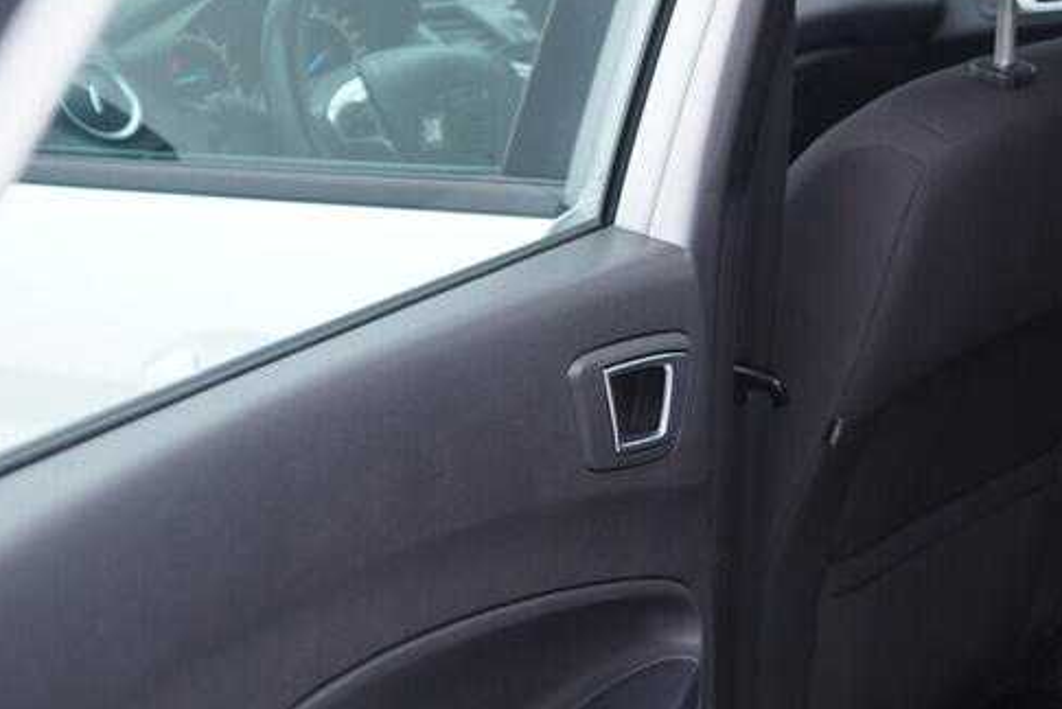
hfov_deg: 25.9
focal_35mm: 76
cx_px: 926
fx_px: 2243
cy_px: 408
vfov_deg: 18.0
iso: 125
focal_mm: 24
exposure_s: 1/40
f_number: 2.8
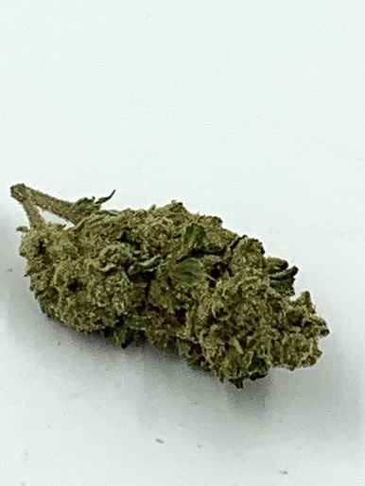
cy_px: 243
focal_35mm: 26
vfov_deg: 67.3
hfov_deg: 53.0
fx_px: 366
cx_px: 182
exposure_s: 1/1176
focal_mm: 4.25
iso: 25
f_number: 1.8
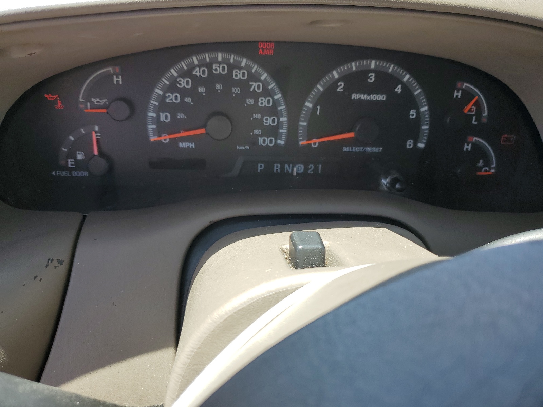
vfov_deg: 53.1
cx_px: 272
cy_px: 204
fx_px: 408
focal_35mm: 26
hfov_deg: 67.3
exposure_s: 1/588
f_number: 1.5
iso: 50
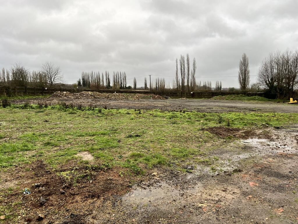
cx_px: 149
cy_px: 112
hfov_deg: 67.3
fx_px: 224
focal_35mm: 26
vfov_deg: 53.1
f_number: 1.5
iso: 50
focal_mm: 5.7
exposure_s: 1/323
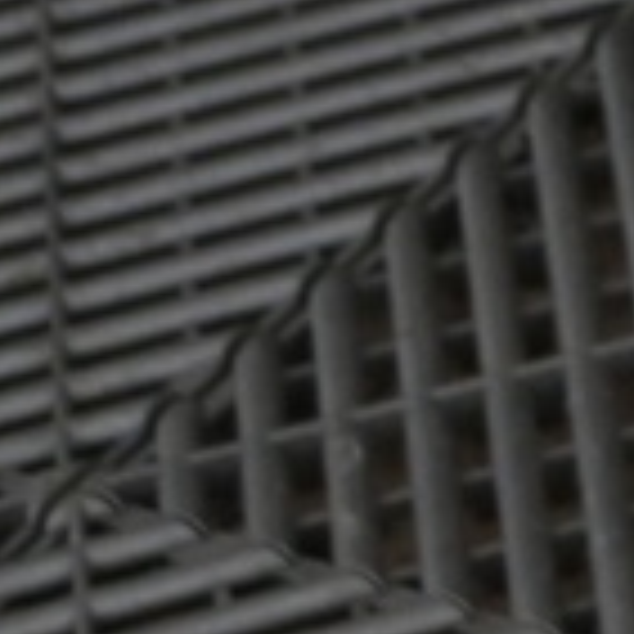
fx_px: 6672
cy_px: -994
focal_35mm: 322
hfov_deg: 4.5
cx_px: 3350
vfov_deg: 5.2
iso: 320
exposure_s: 1/25
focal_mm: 22
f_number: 4
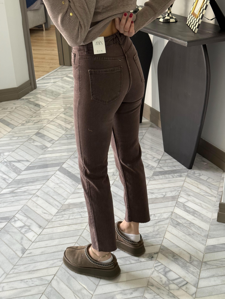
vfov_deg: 39.7
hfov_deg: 30.3
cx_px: 112
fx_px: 416
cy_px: 150
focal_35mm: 48
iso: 200
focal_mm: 6.76
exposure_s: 1/60
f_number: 1.78
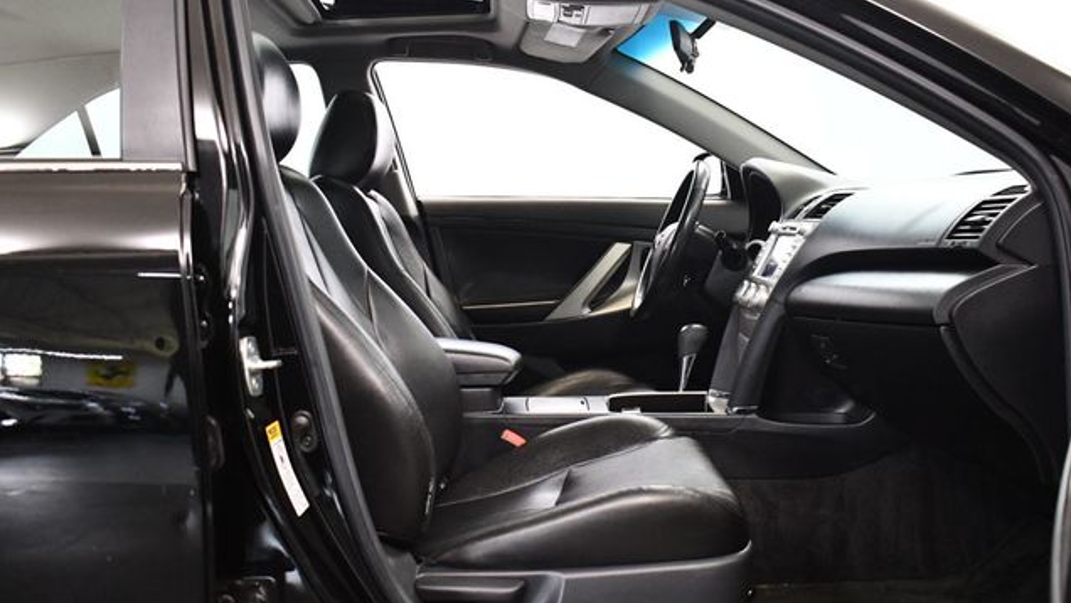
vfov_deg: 31.2
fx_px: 1079
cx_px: 537
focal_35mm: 38
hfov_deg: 52.8
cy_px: 293
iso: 2800
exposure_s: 1/125
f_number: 3.5
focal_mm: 18
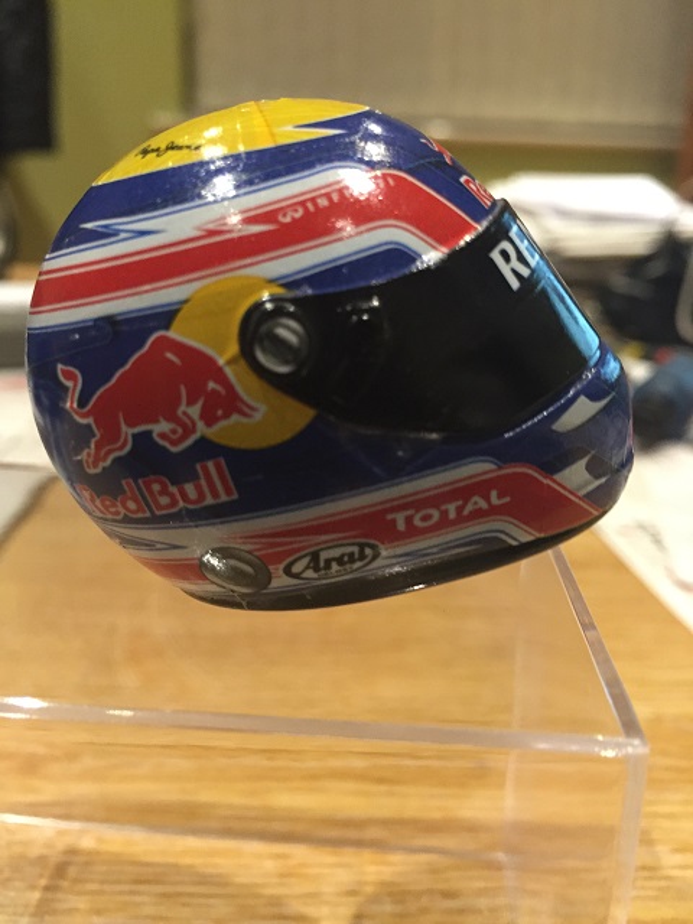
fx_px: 774
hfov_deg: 48.2
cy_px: 462
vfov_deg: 61.7
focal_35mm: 29
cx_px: 346
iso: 250
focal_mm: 4.15
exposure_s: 1/20
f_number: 2.2
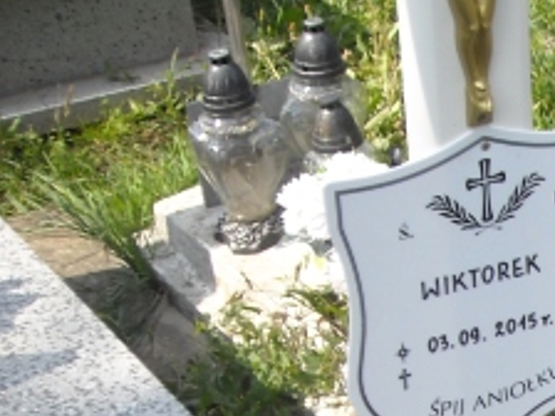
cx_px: 674
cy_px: 550
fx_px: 1603
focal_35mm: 100
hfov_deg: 18.6
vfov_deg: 14.2
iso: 64
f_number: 5.6
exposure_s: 1/129
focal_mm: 5.7
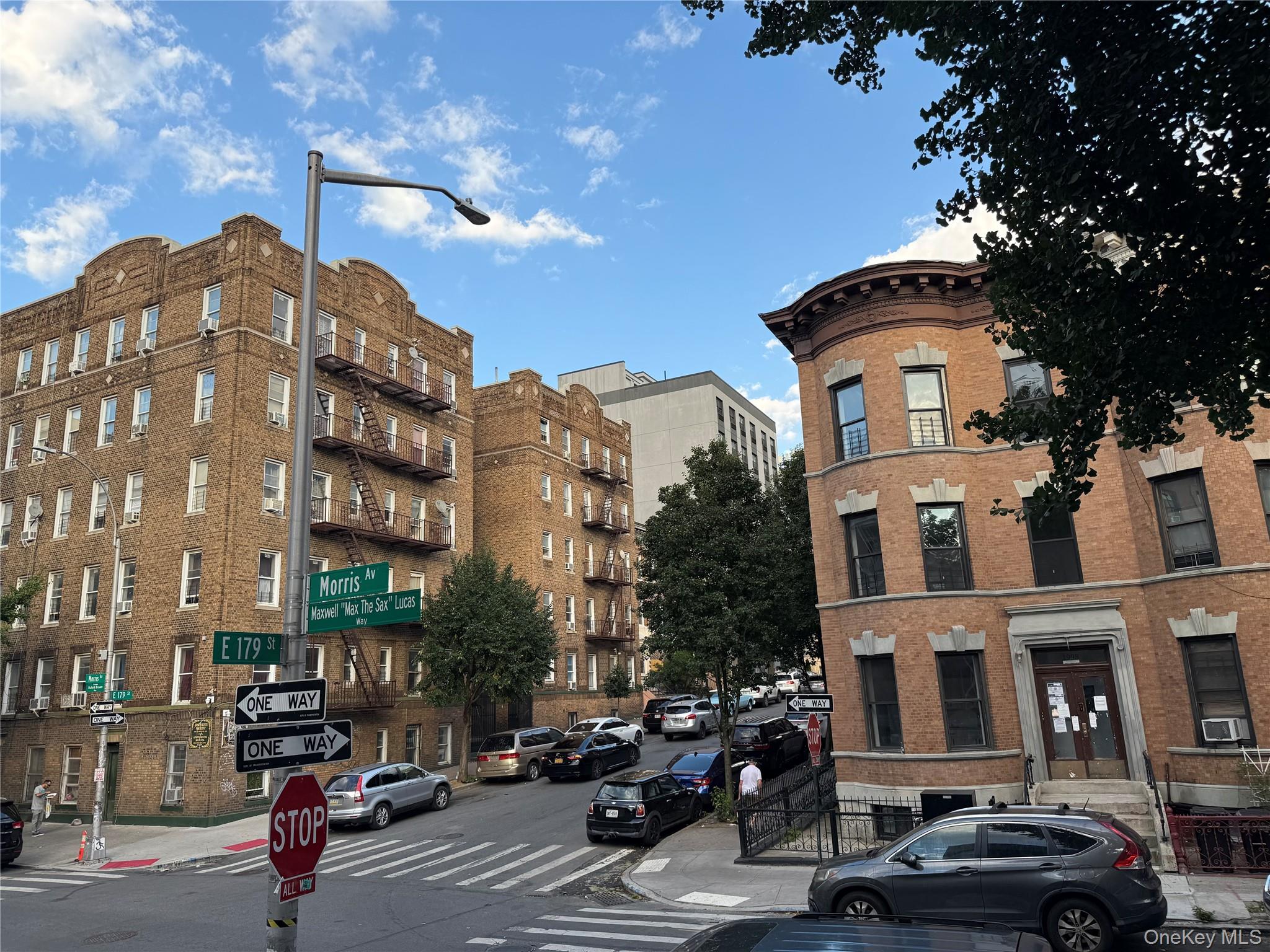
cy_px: 476
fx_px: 881
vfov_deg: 56.8
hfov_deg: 71.6
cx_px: 635
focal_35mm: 24
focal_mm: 6.76
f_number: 1.78
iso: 80
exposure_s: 1/1005
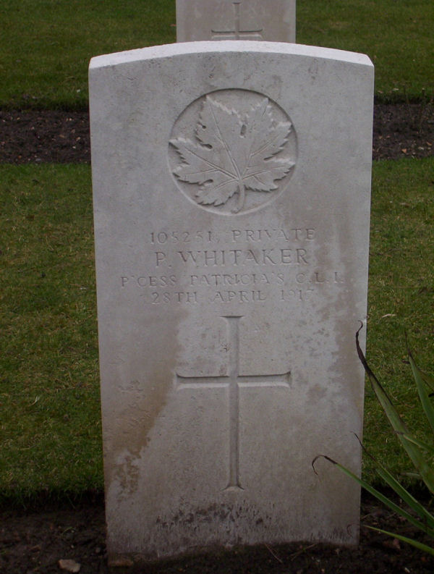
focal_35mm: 100
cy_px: 287
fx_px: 1662
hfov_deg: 14.9
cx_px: 217
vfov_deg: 19.6
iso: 100
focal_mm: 13.24
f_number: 4.07
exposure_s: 1/304
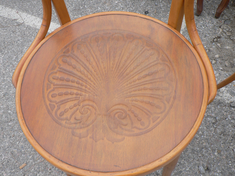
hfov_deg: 51.4
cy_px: 88
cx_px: 118
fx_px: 244
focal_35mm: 36
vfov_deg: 39.7
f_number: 2.8
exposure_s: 1/100
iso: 80
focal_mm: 6
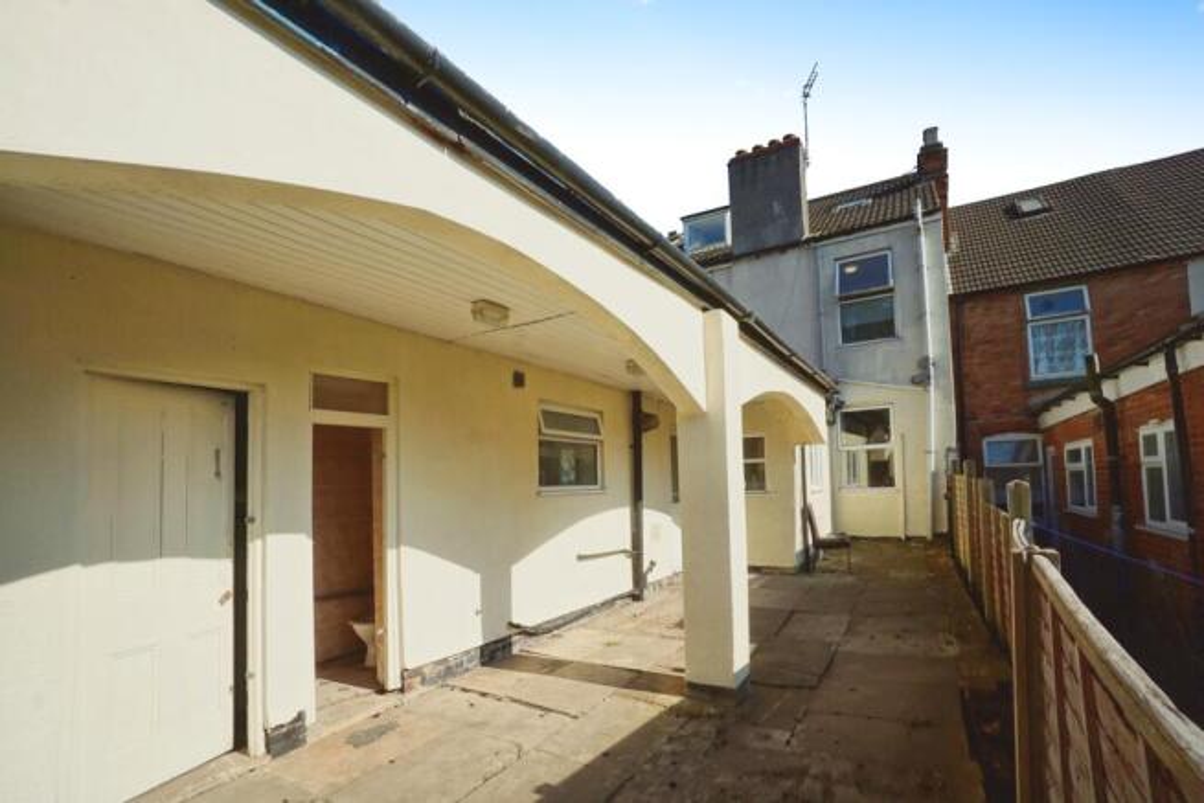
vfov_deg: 77.4
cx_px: 602
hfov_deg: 100.4
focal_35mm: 15
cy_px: 402
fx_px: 502
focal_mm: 10
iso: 100
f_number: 9
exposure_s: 1/250
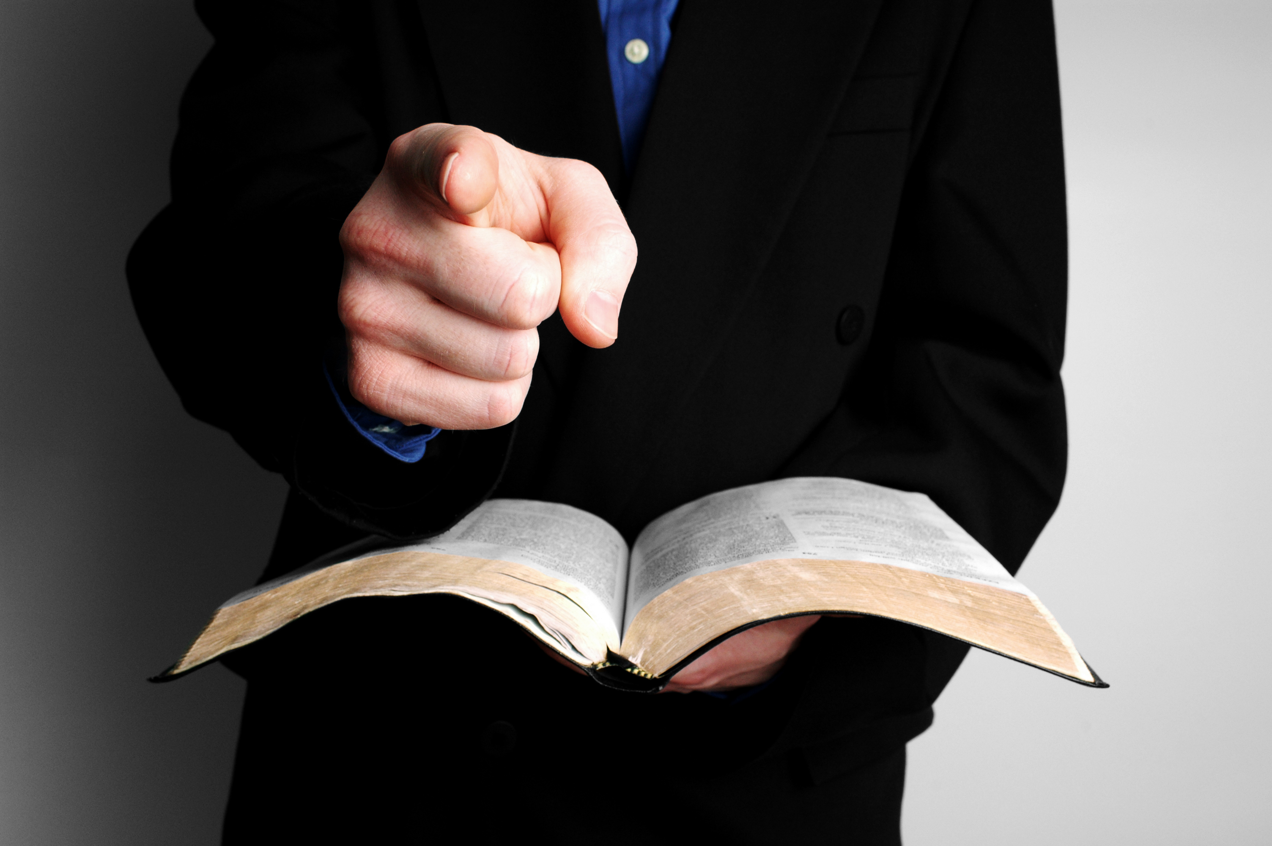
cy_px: 423
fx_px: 1483
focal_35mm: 42
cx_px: 636
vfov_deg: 31.8
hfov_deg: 46.4
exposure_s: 1/500
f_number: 11
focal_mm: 28
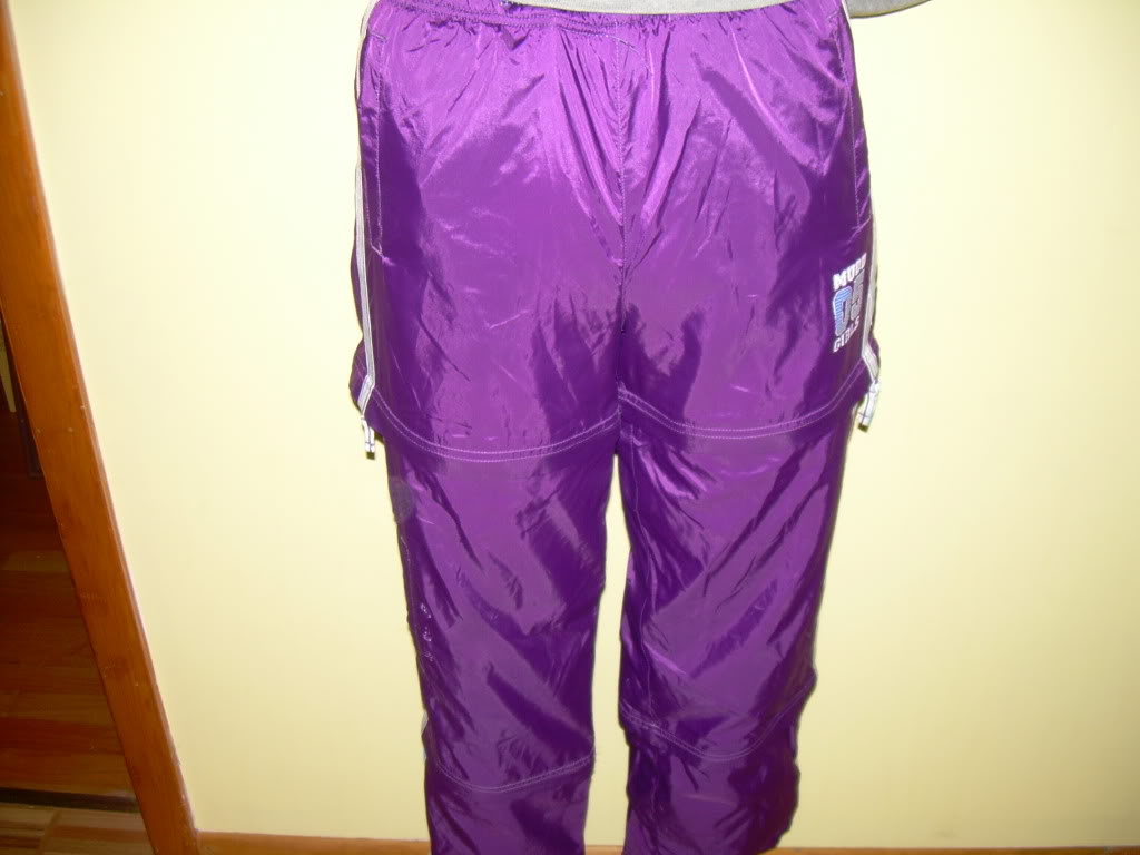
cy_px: 428
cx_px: 570
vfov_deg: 37.7
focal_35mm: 38
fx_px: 1251
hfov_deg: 49.0
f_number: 2.8
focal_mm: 6.3
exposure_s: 1/60
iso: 50
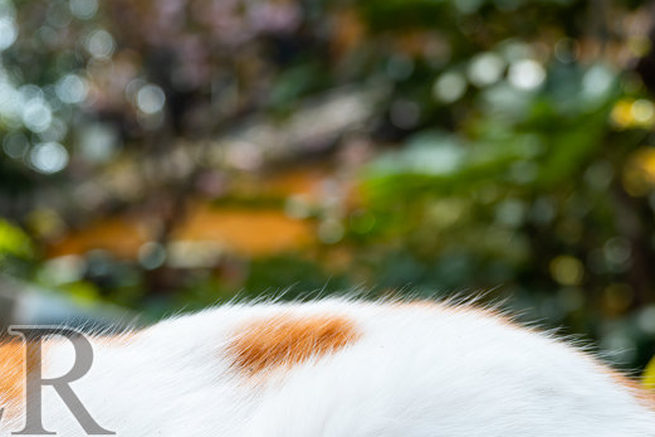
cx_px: -89
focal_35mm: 135
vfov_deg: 10.1
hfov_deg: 14.8
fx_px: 2455
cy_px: 412
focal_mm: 44
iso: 125
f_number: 5.3
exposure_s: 1/200
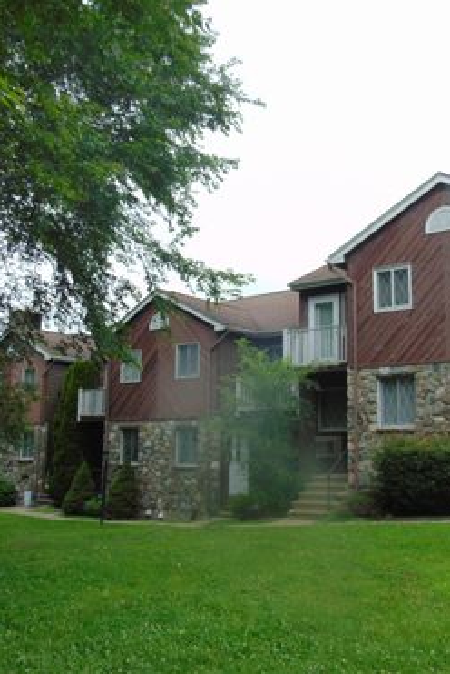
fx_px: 655
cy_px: 337
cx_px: 276
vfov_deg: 54.4
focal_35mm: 35
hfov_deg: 37.7
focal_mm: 4.5
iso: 80
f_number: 3
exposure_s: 1/320
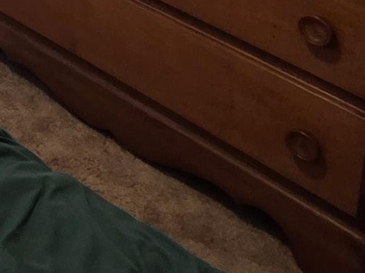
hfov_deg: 19.6
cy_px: -339
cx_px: -283
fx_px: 791
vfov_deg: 14.6
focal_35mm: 75
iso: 400
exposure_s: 1/60
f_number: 1.9
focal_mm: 2.2
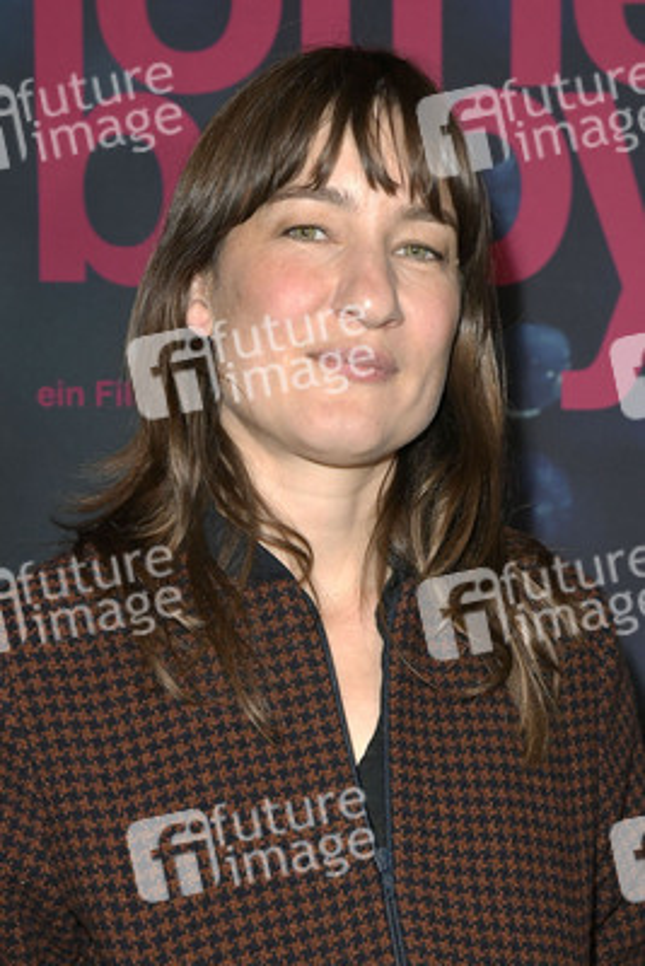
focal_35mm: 48
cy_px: 483
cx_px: 322
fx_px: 1289
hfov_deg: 28.1
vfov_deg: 41.1
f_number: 6.3
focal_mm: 48
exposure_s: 1/250
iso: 1600
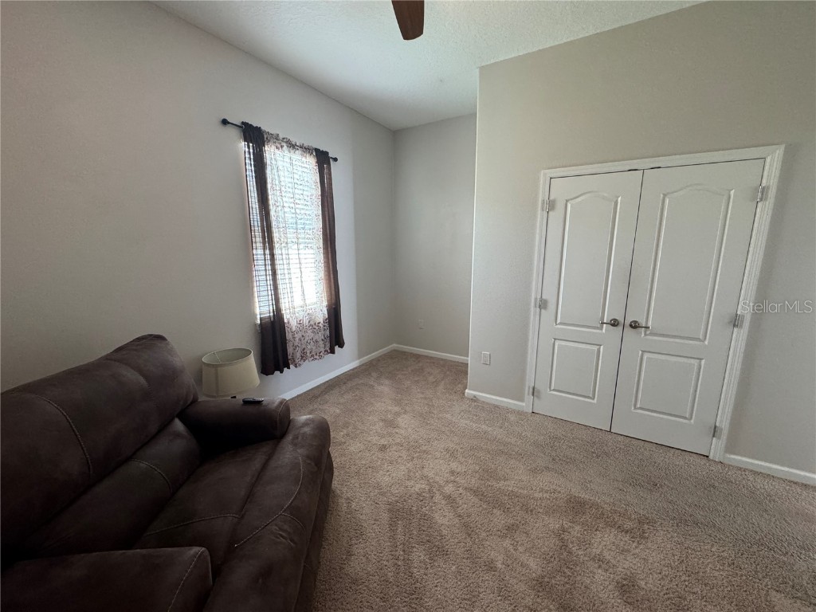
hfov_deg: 102.1
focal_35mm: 14
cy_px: 306
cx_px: 408
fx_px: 330
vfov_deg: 85.7
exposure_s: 1/60
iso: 500
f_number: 2.2
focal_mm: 2.22
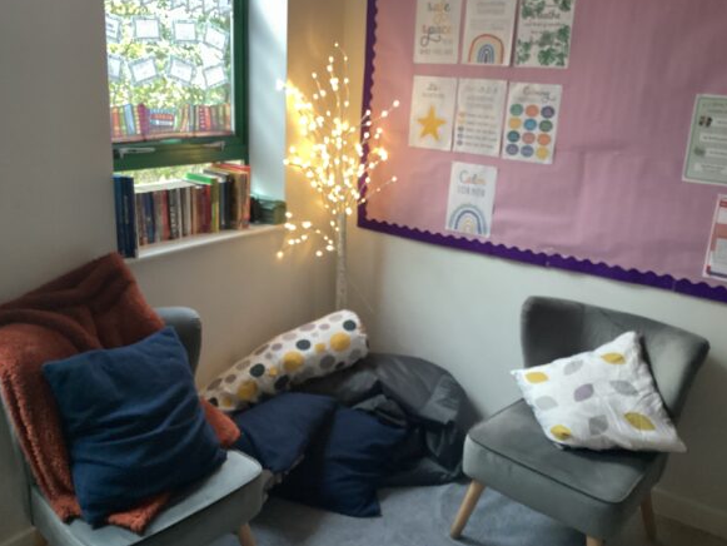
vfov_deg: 44.2
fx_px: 672
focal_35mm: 32
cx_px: 365
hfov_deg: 56.8
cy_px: 265
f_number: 2.4
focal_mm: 3.3
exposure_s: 1/50
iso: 250
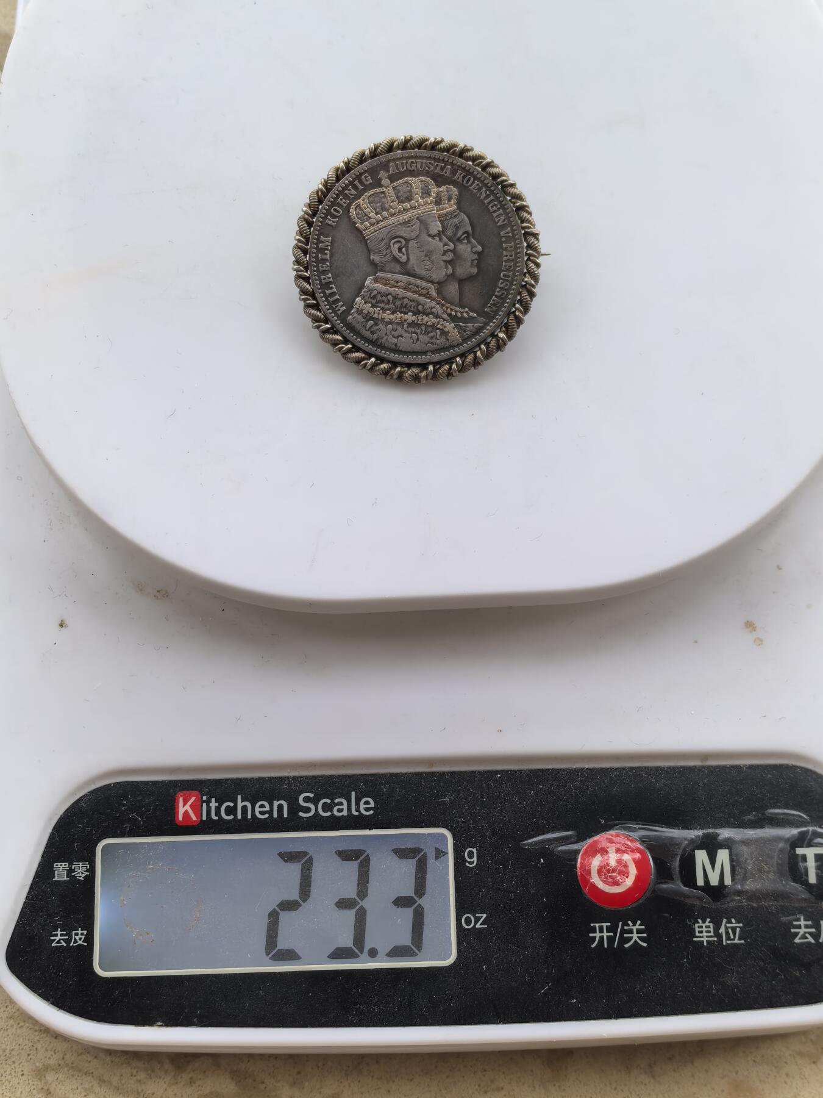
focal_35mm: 56
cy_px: 549
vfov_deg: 34.3
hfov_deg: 26.1
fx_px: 1775
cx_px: 412
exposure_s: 1/385
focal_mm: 5.75
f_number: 2
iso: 160
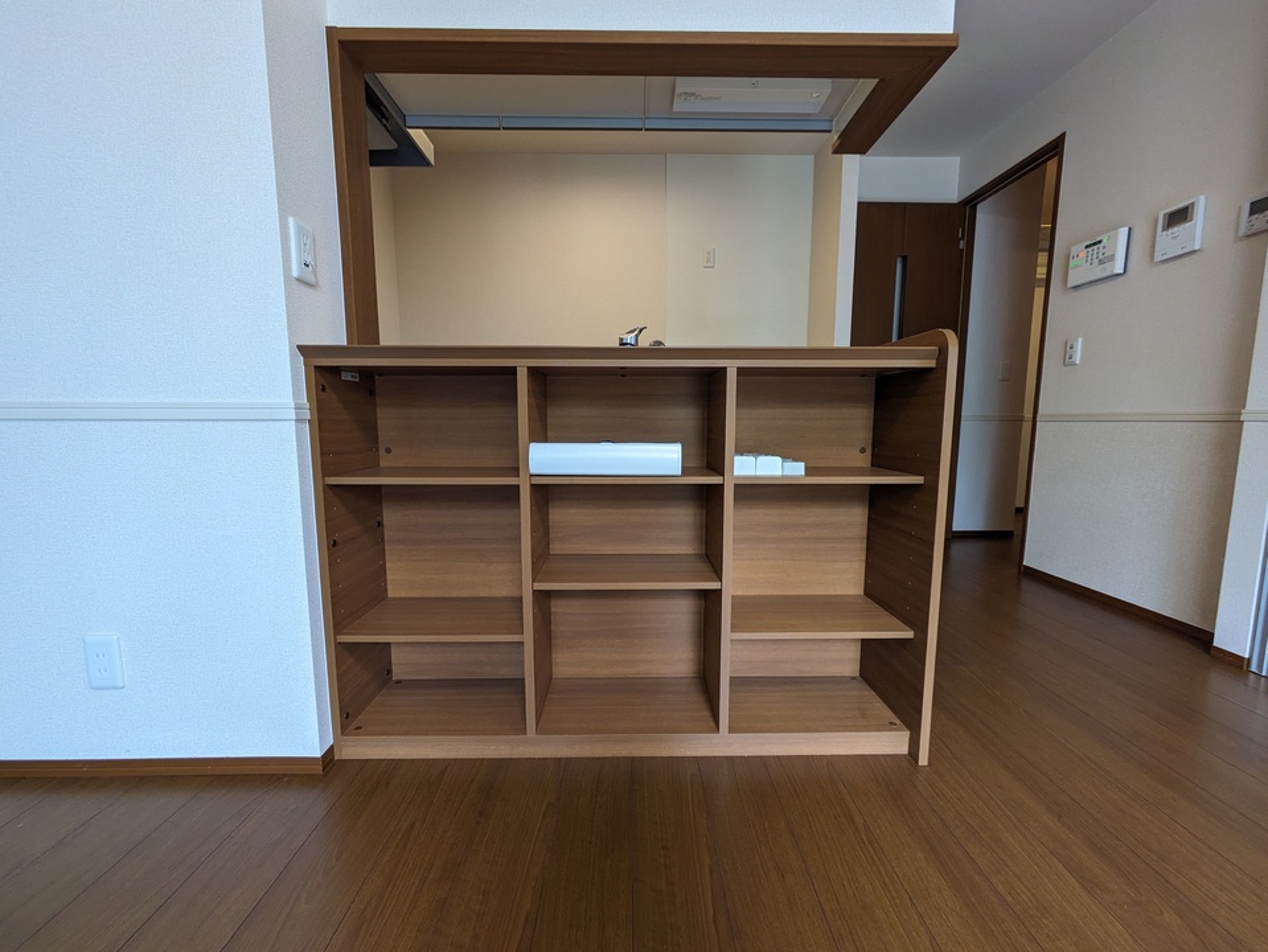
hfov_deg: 102.0
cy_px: 476
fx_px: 513
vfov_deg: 85.7
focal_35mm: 14
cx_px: 634
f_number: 2.2
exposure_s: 1/30
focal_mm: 1.83
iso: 73
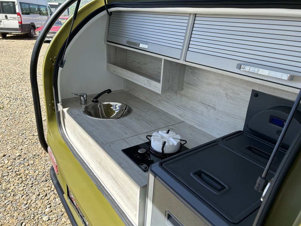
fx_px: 226
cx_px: 150
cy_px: 113
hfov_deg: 67.3
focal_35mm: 26
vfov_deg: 53.1
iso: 50
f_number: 1.5
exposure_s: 1/1171
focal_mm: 5.7
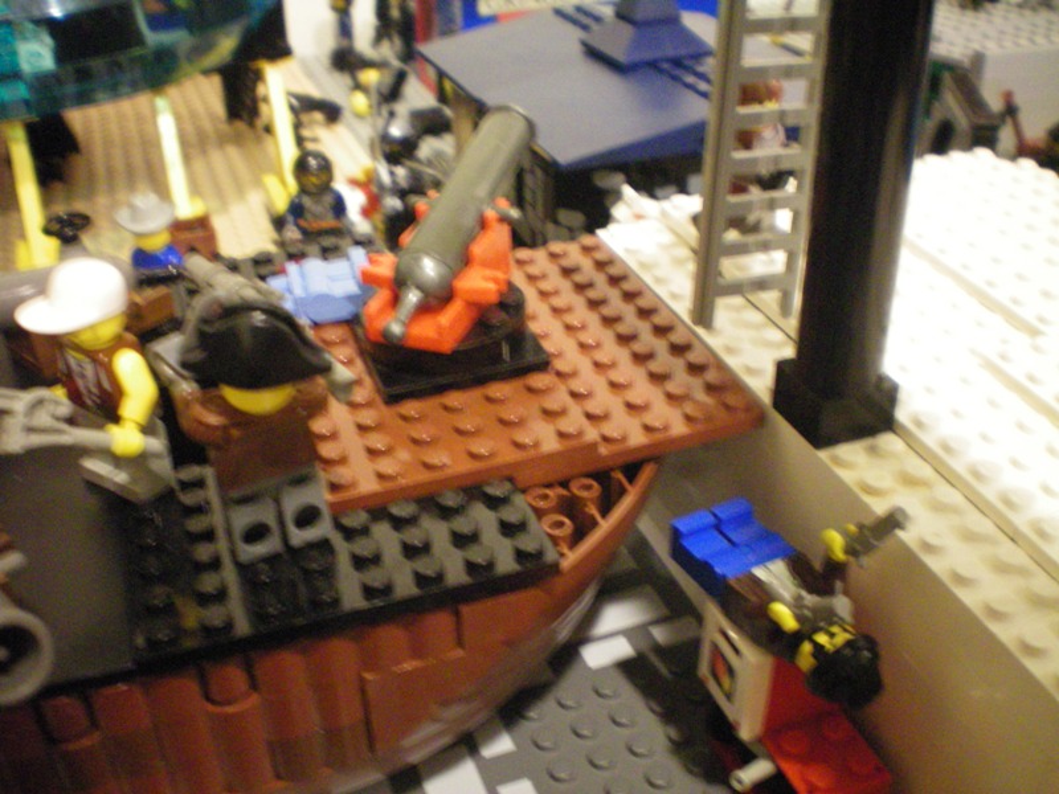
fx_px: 1163
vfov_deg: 37.7
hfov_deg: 49.0
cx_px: 530
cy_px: 397
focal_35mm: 38
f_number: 3.1
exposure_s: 1/6
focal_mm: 6.3
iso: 400
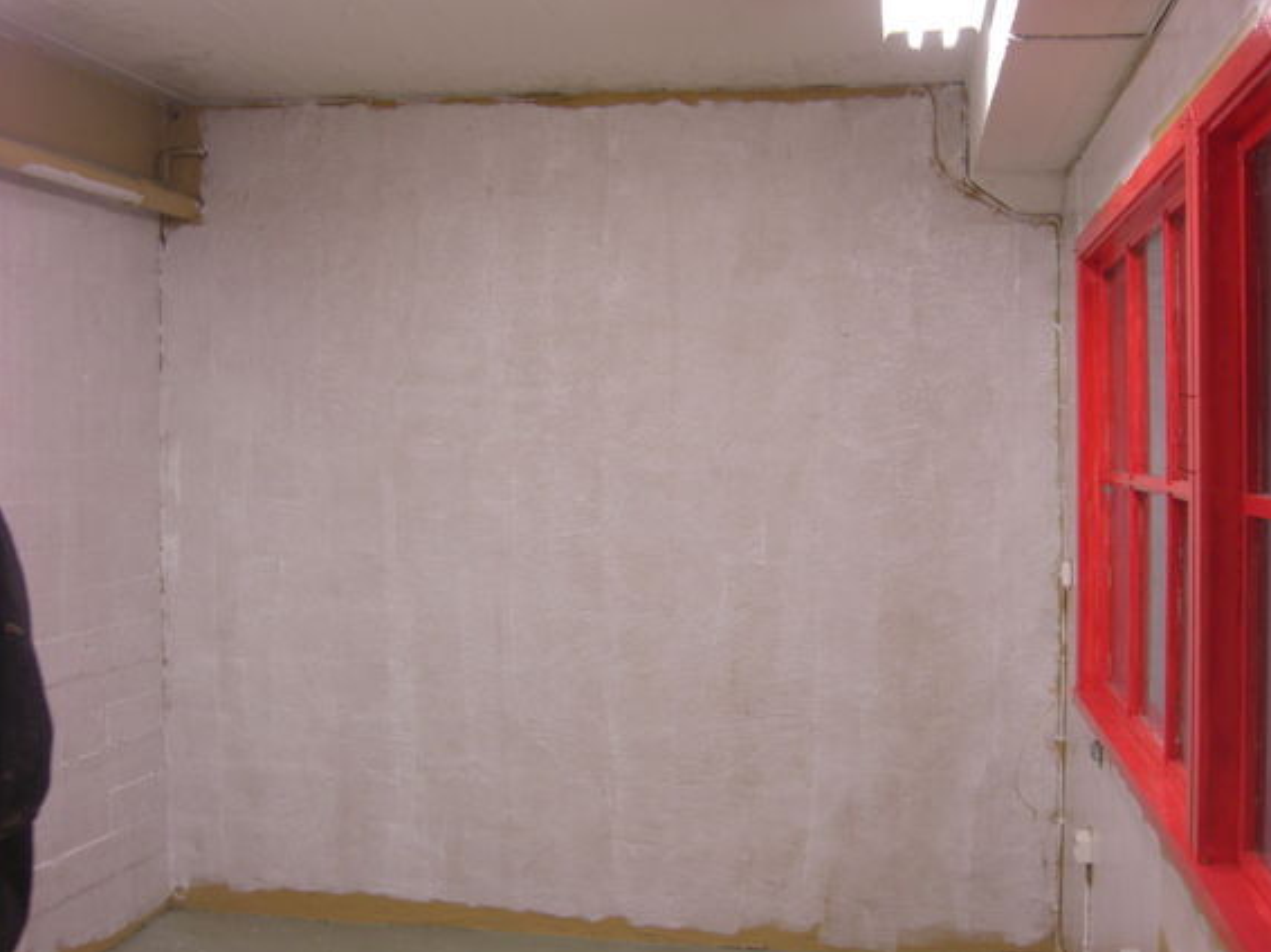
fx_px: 1578
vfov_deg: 33.6
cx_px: 716
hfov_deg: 43.8
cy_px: 465
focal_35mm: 43
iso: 200
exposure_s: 1/60
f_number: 2.8
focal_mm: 7.9
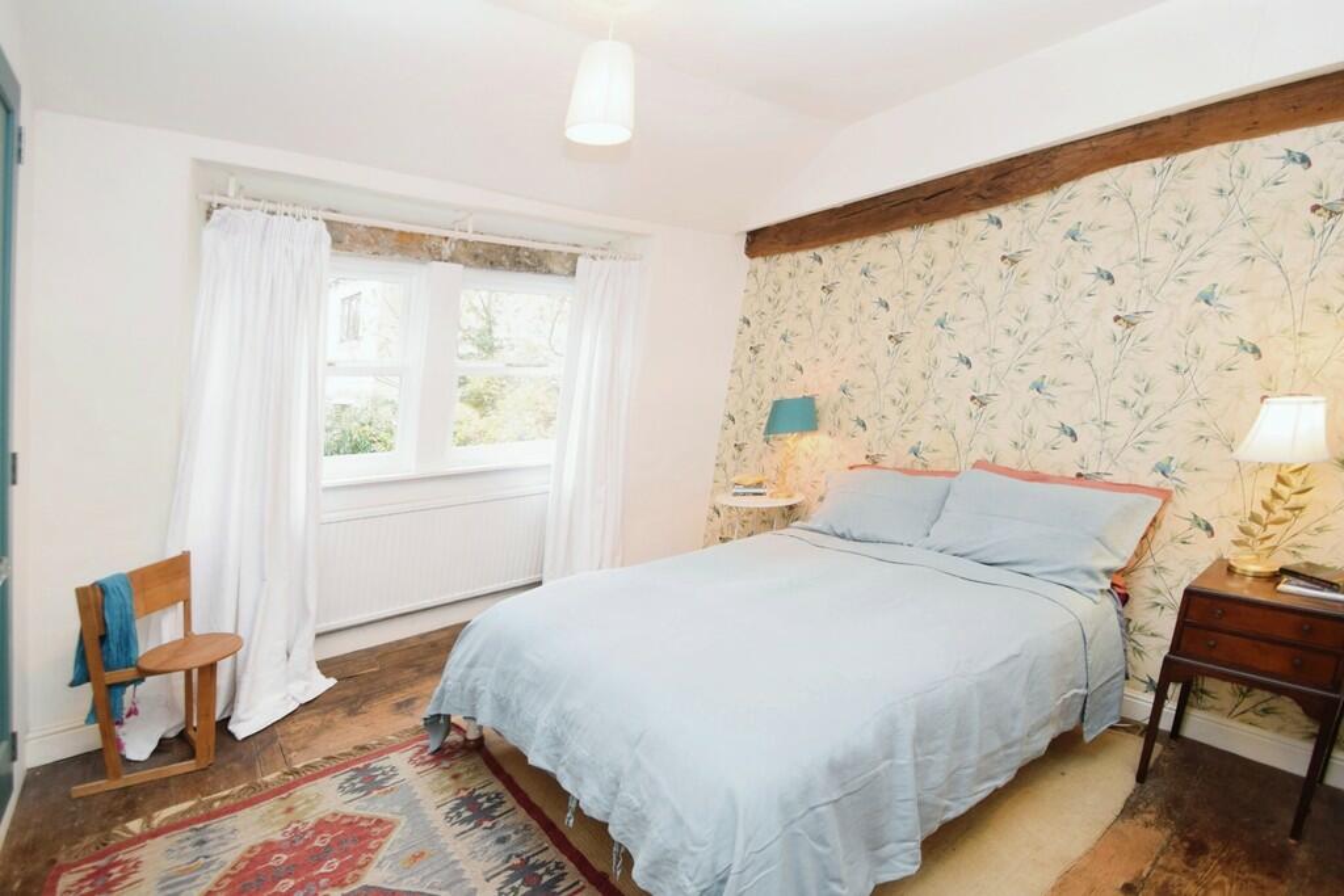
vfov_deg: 77.3
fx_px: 560
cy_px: 448
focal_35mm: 15
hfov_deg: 100.4
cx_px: 672
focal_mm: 10
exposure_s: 1/80
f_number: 4.5
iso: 800
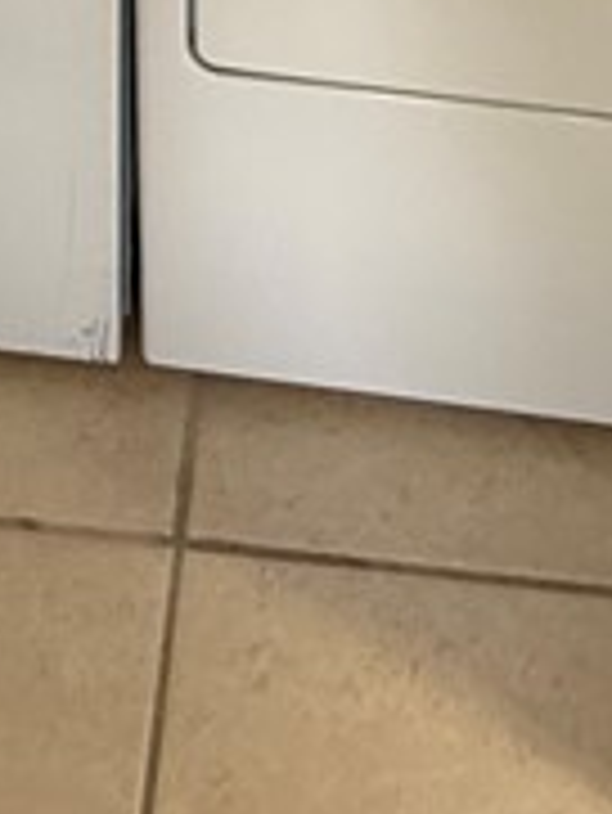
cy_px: -693
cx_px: 216
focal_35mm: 79
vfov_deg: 18.6
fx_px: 1860
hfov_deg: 18.6
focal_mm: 2.22
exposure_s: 1/120
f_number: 2.2
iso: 320
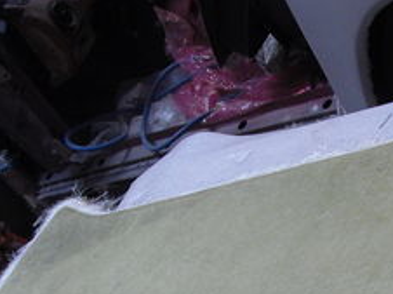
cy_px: 317
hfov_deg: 18.4
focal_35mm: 105
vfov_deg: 13.8
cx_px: 360
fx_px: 1191
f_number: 2.7
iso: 200
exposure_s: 1/60
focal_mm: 6.2
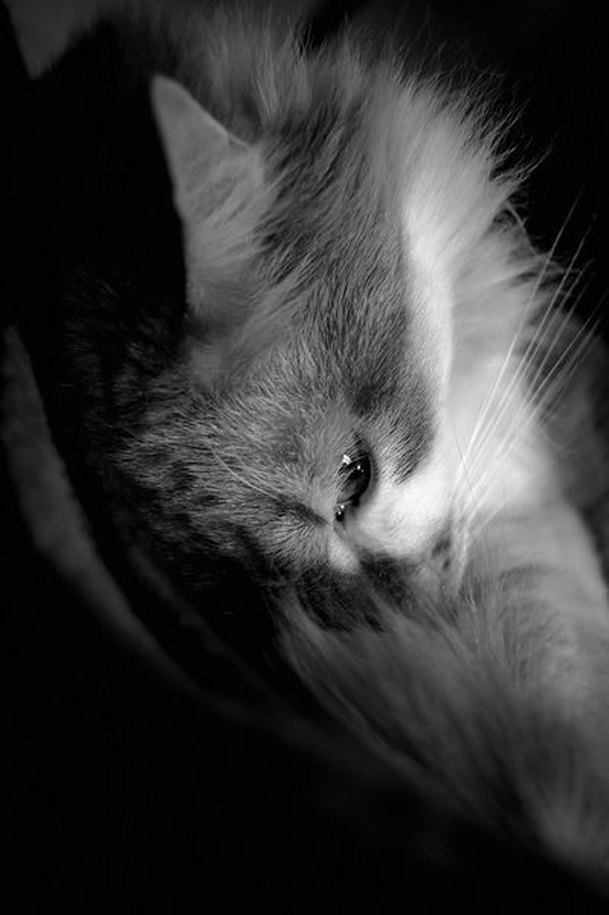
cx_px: 304
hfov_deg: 36.8
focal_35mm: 36
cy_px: 458
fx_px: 915
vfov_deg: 53.2
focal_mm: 24
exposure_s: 1/50
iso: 1000
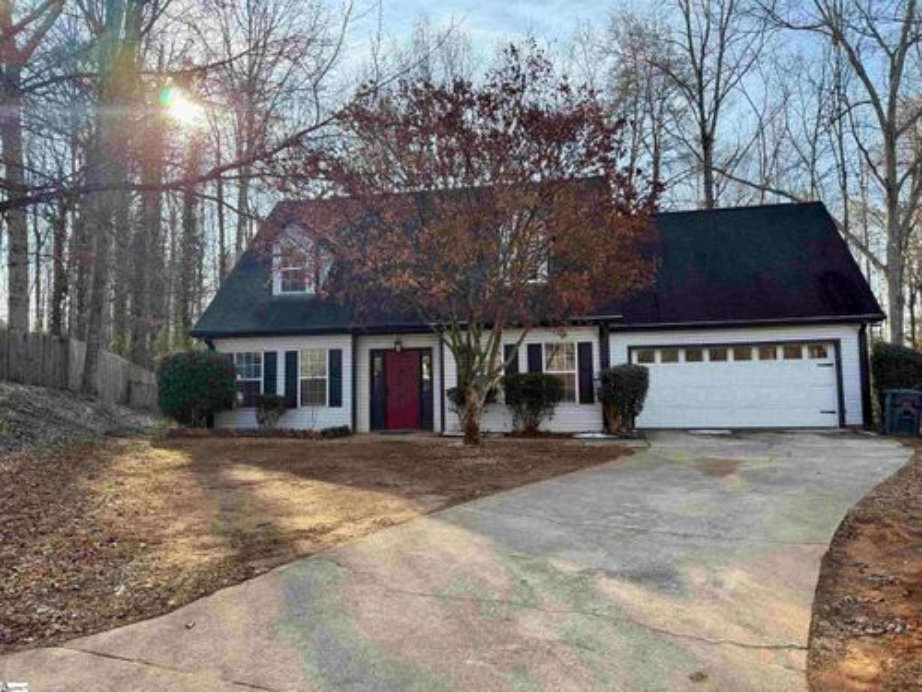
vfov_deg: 56.8
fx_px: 639
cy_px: 346
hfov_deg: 71.6
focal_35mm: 24
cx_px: 461
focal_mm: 6.76
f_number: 1.78
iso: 100
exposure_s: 1/1075
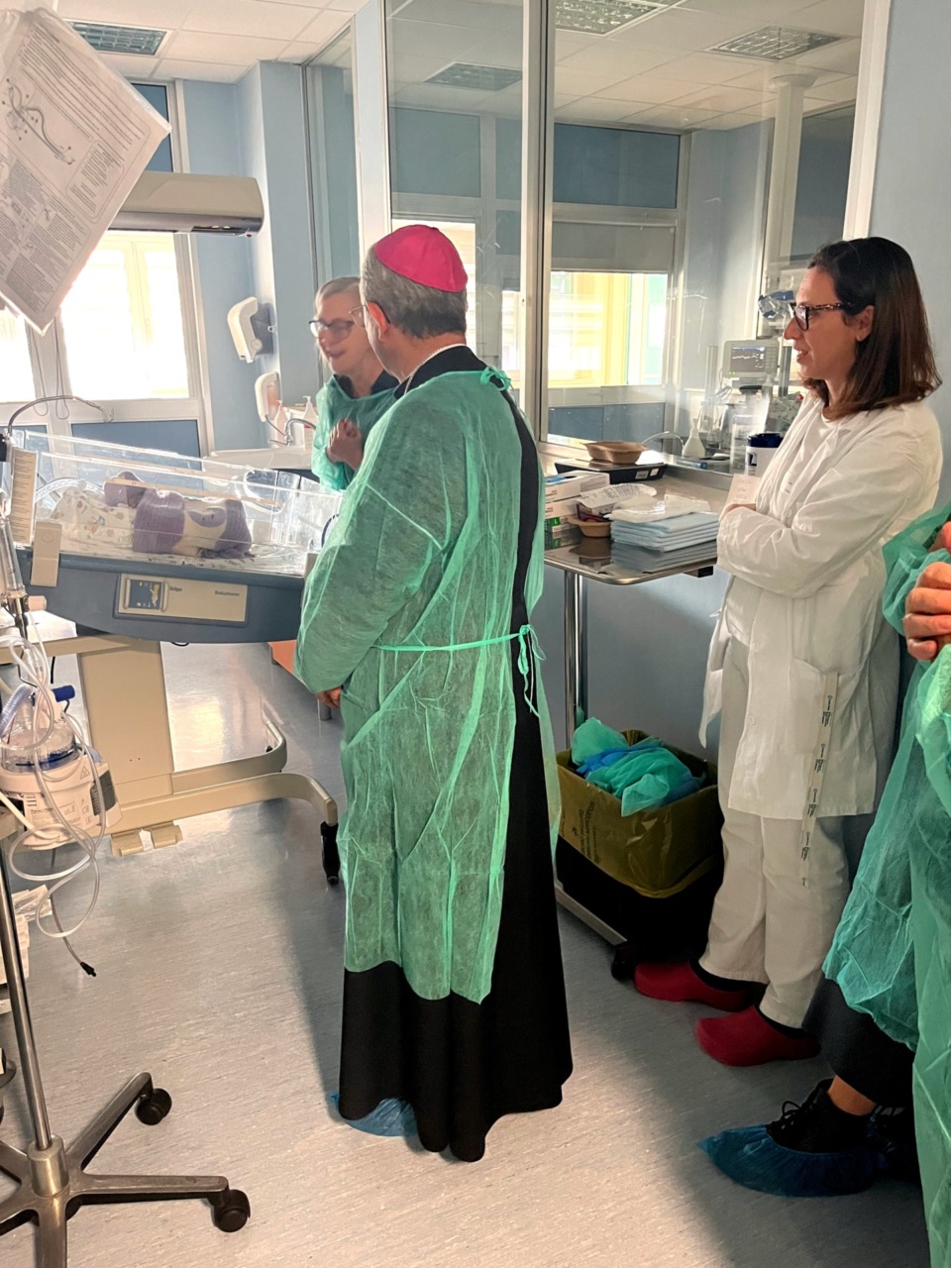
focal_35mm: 26
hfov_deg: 53.1
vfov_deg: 67.3
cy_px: 634
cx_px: 476
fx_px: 952
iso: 640
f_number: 1.6
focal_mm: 5.1
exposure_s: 1/33
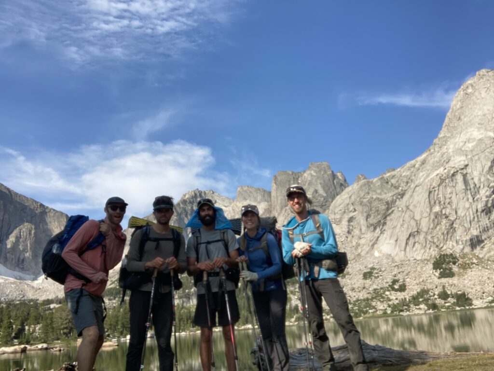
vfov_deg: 44.2
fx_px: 457
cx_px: 247
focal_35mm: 32
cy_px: 186
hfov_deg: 56.8
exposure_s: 1/702
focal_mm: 2.87
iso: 20
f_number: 2.2
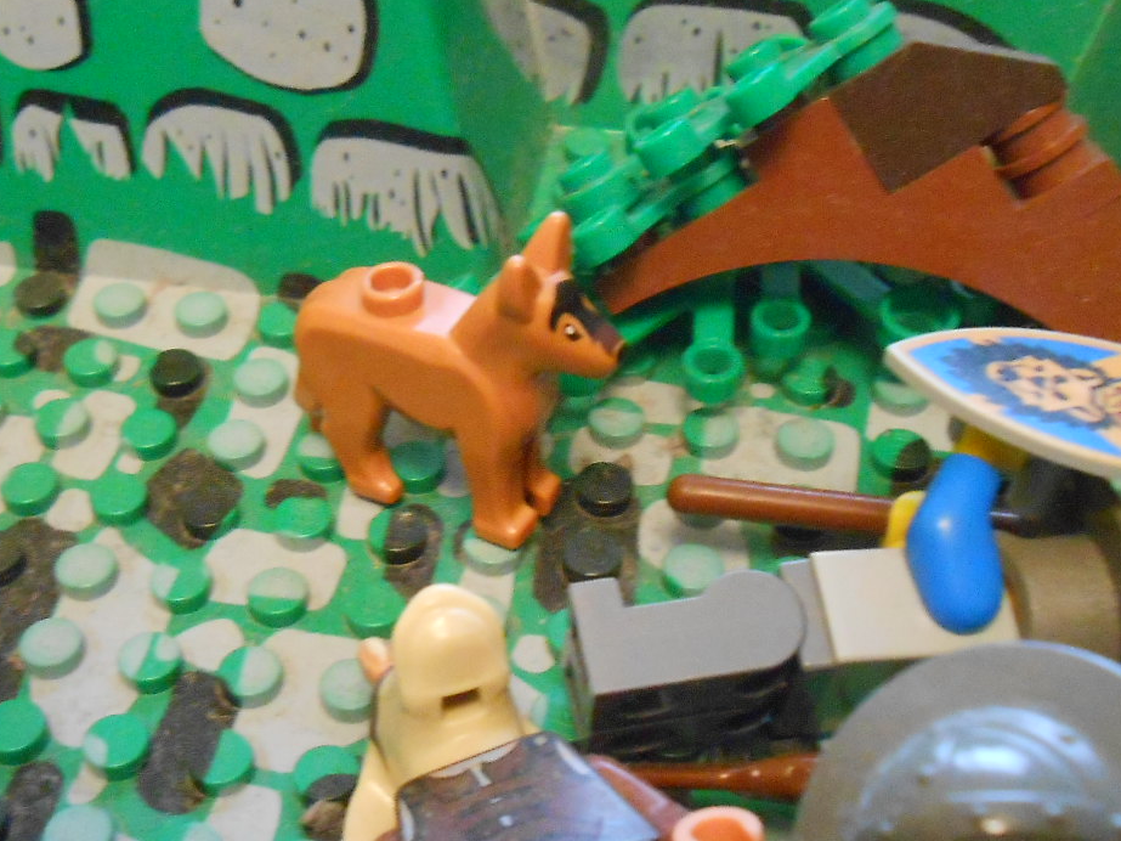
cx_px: 429
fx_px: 1684
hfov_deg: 36.6
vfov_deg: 28.0
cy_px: 472
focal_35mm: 52
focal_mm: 5.3
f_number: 3.8
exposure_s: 1/3
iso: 800
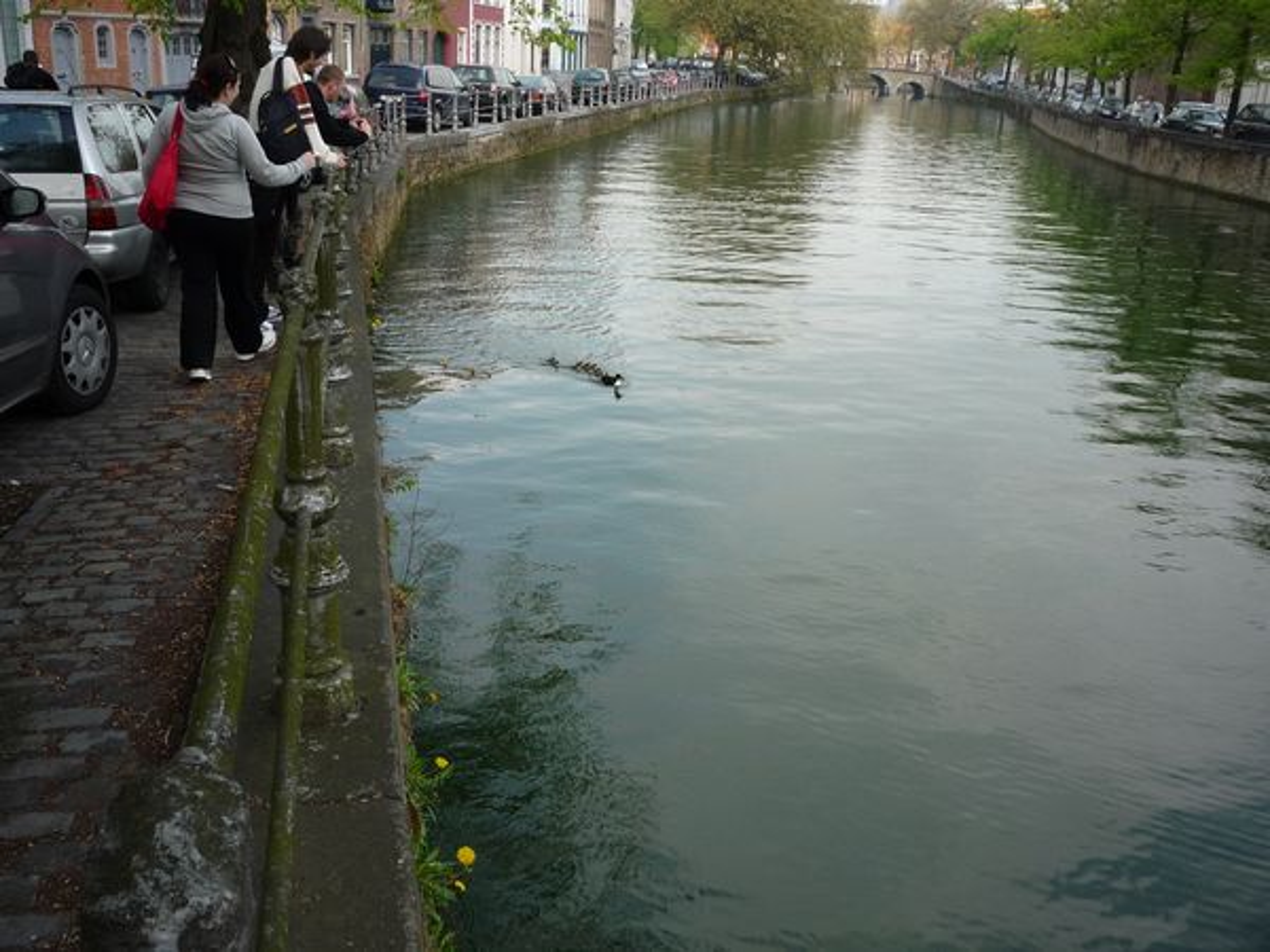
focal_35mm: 32
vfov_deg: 44.2
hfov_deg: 56.8
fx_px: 1174
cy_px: 476
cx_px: 635
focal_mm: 5.2
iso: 100
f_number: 4
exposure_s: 1/320
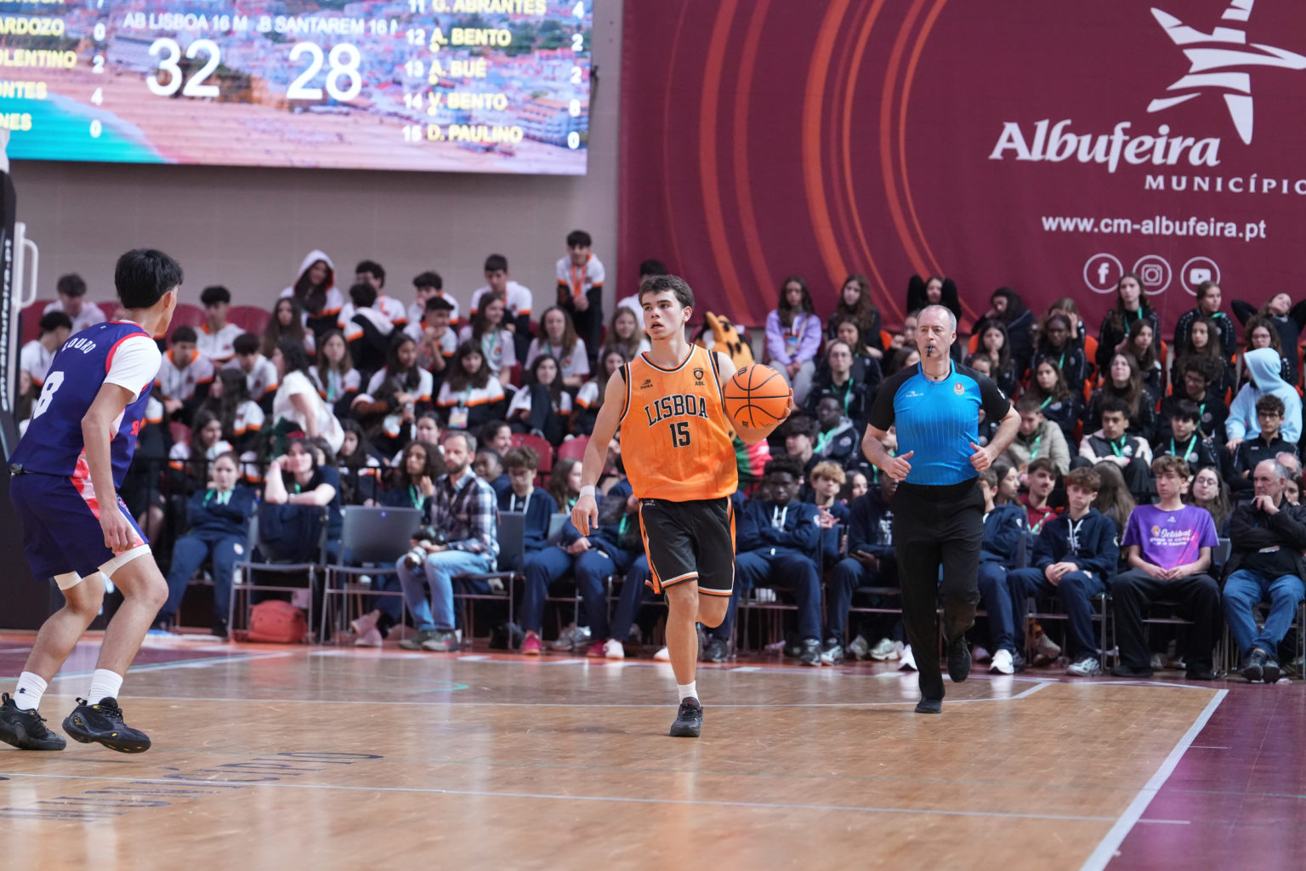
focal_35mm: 150
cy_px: 436
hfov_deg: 13.7
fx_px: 5441
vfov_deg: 9.1
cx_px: 653
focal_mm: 150
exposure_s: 1/1000
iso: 6400
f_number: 5
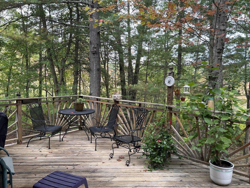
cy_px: 92
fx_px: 195
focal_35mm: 27
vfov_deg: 51.4
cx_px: 125
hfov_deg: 65.3
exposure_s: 1/187
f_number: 1.5
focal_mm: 5.7
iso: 40
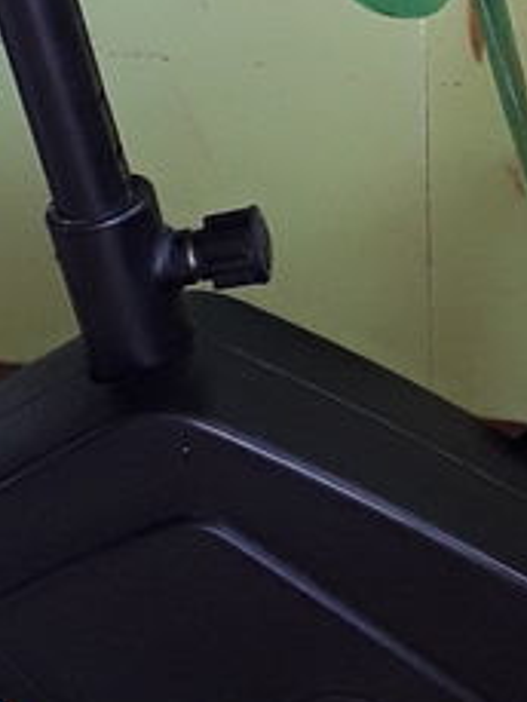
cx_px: 558
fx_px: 2393
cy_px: -74
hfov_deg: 12.4
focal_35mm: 118
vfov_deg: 16.2
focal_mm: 2.91
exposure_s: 1/33
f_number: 1.9
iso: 160
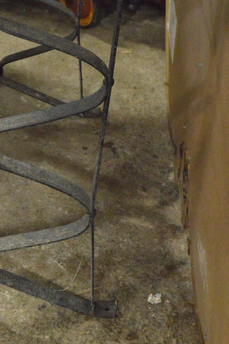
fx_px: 736
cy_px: 89
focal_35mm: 77
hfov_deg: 17.5
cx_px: 39
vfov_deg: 26.0
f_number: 5.6
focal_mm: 26
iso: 6400
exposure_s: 1/50
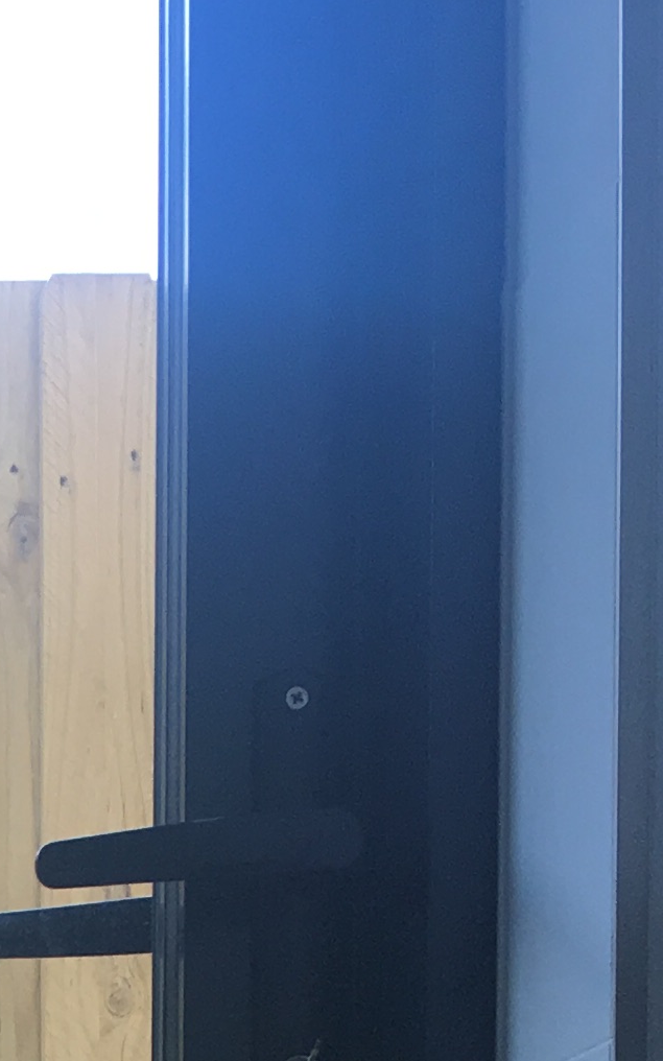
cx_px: -749
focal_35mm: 122
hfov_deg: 9.8
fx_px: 3527
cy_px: 1753
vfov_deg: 15.3
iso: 25
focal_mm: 4.15
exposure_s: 1/100
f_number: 2.2
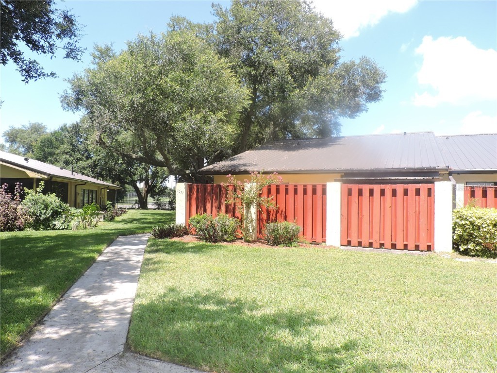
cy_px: 186
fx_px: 345
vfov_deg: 56.8
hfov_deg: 71.6
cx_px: 248
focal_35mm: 24
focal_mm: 4.3
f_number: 3
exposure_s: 1/640
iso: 180
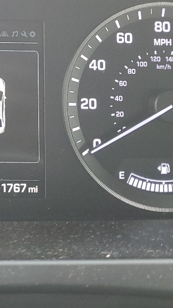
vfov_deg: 28.0
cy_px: 38
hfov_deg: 15.7
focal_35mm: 73
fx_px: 596
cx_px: -52
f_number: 1.5
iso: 116
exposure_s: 1/60.2
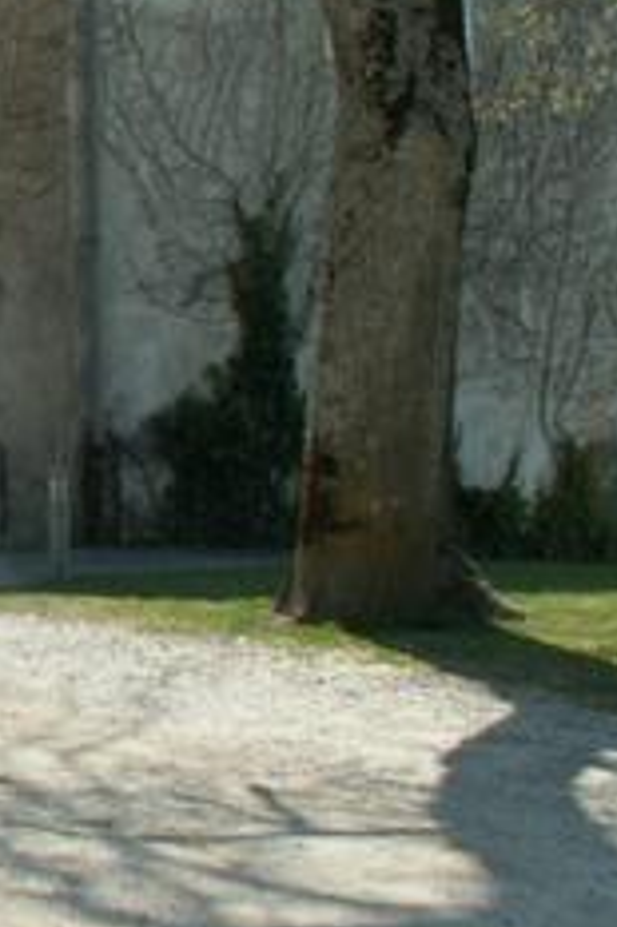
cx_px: -430
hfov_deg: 12.6
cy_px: 199
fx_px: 2574
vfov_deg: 20.2
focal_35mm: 100
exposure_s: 1/200
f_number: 5.6
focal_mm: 5.86
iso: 50
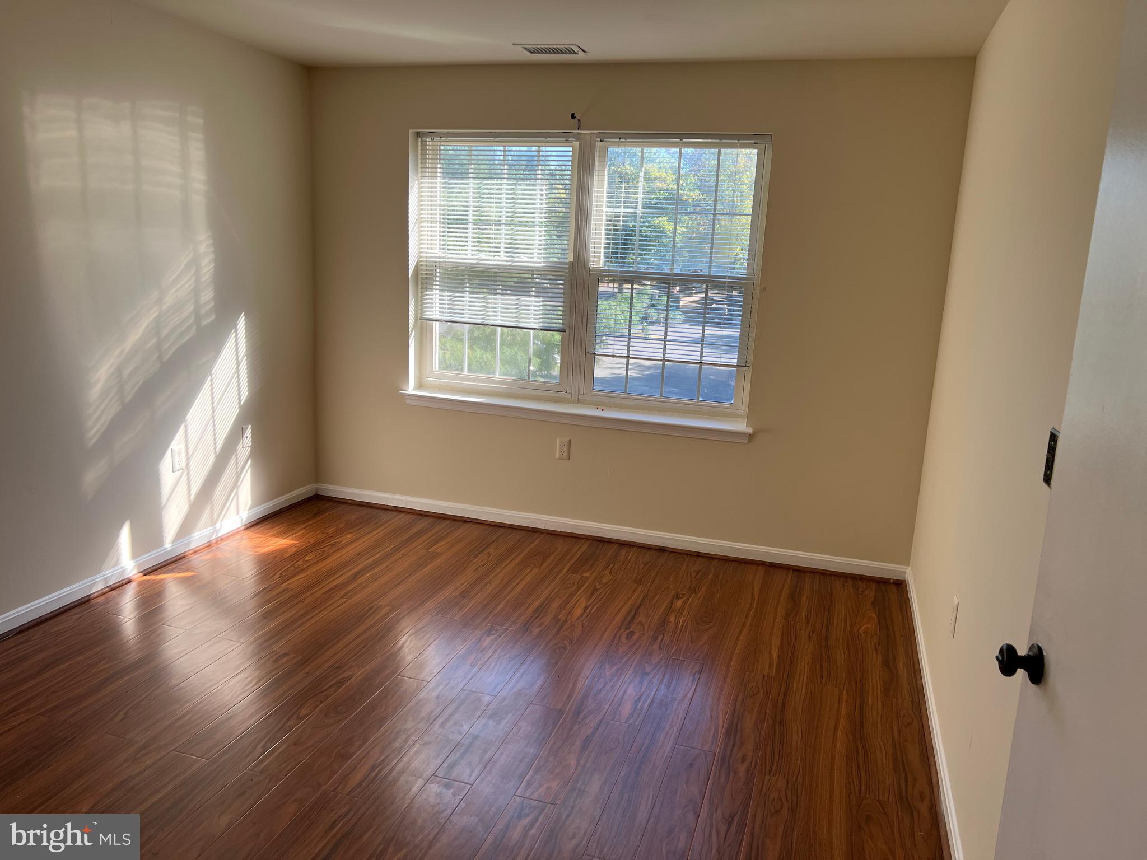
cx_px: 574
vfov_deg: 53.1
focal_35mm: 26
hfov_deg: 67.3
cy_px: 430
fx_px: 862
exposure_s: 1/389
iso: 50
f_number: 1.5
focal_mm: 5.7
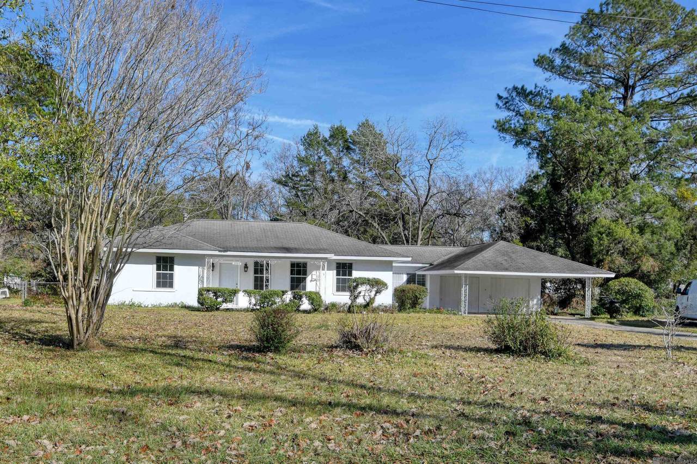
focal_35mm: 22
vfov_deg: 57.2
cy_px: 232
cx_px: 348
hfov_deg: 78.6
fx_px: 426
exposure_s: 1/160
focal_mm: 22
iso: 100
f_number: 8
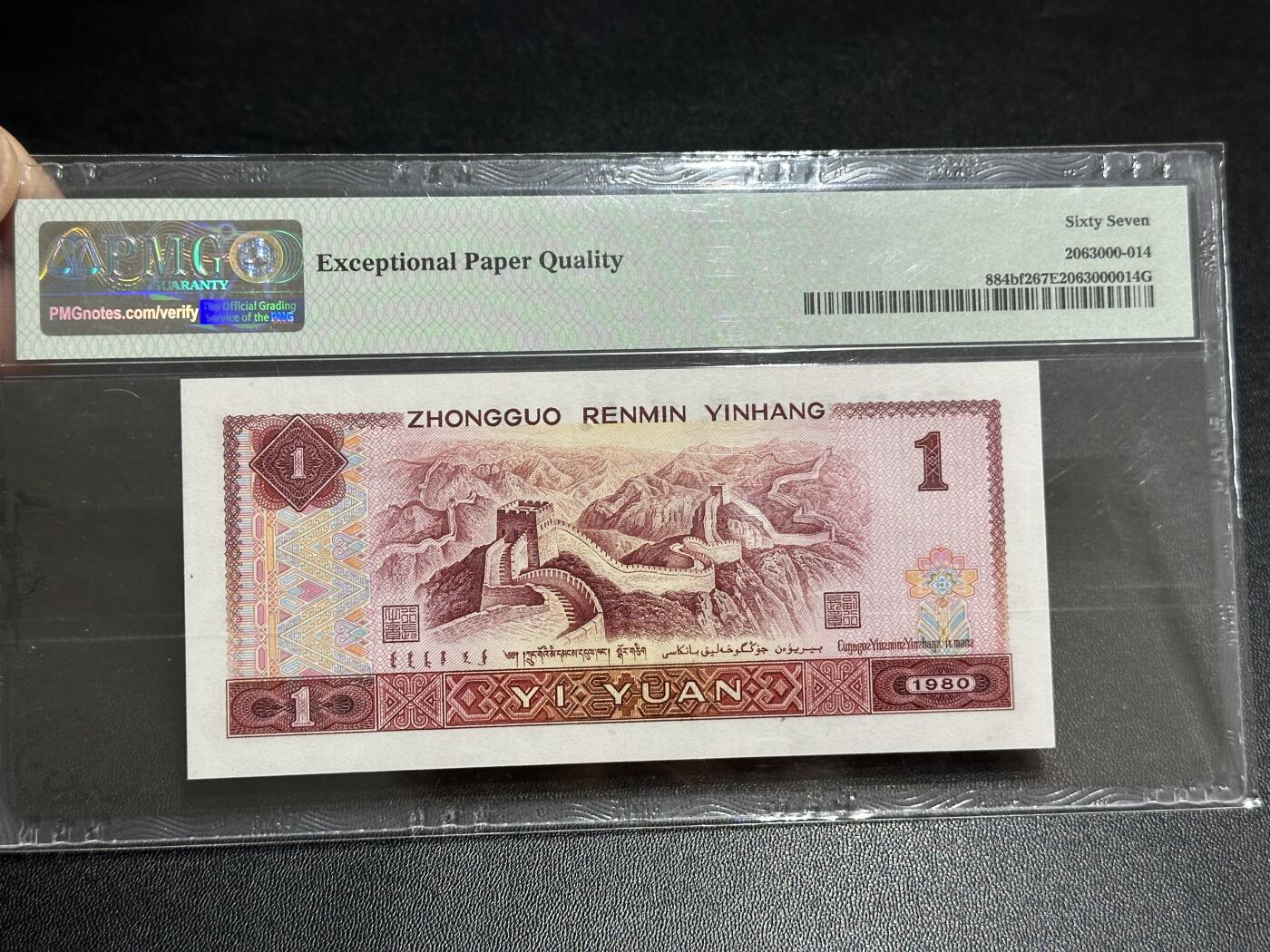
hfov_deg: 39.7
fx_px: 1761
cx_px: 635
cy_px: 476
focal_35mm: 48
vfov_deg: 30.3
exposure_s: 1/50
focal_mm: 6.86
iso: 100
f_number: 1.78
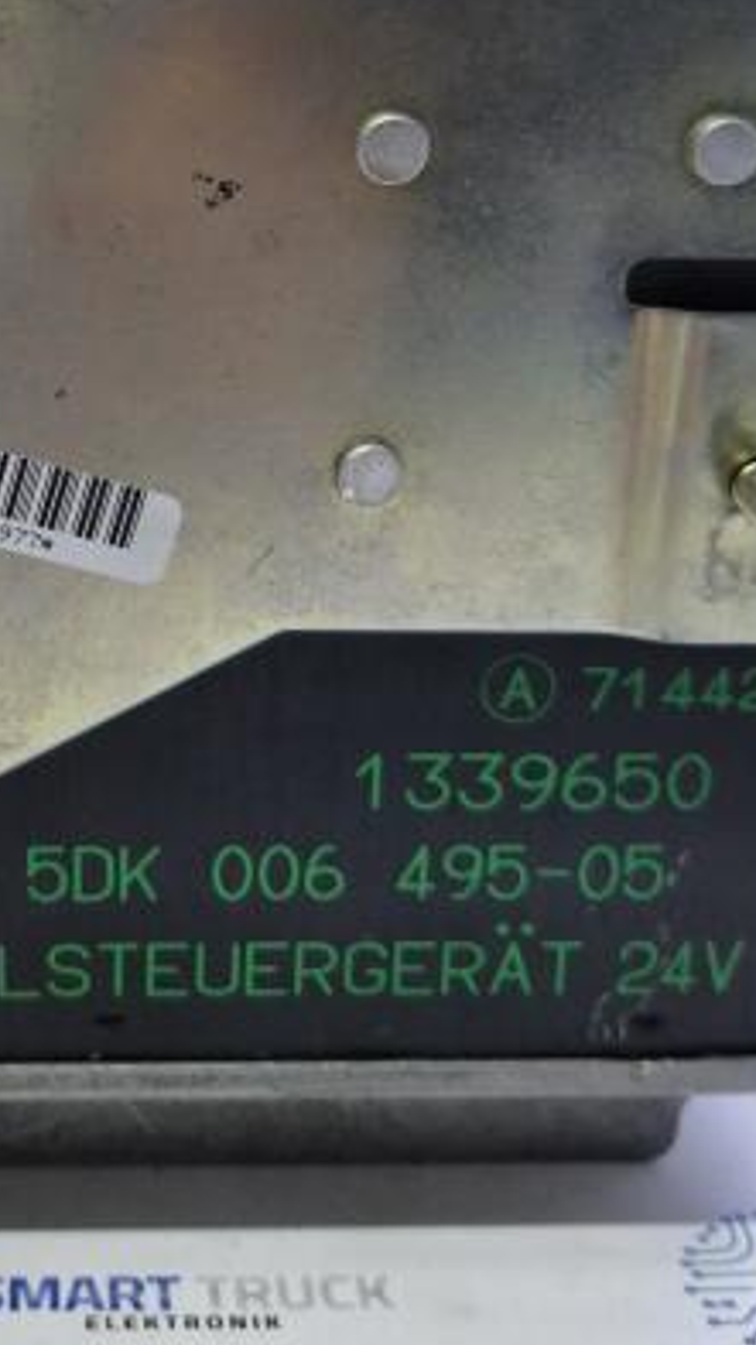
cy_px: 366
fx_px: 1818
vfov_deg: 39.7
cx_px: 68
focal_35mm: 51
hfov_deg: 22.9
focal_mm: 5.54
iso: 64
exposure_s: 1/50
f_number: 1.8
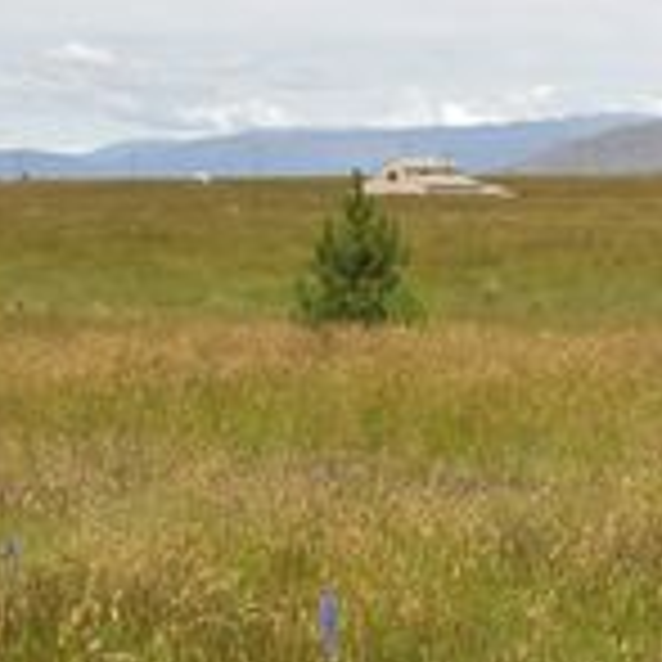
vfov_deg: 17.7
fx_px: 2120
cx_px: 1009
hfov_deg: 16.2
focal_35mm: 98
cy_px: 322
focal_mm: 24
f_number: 11
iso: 100
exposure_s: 1/200
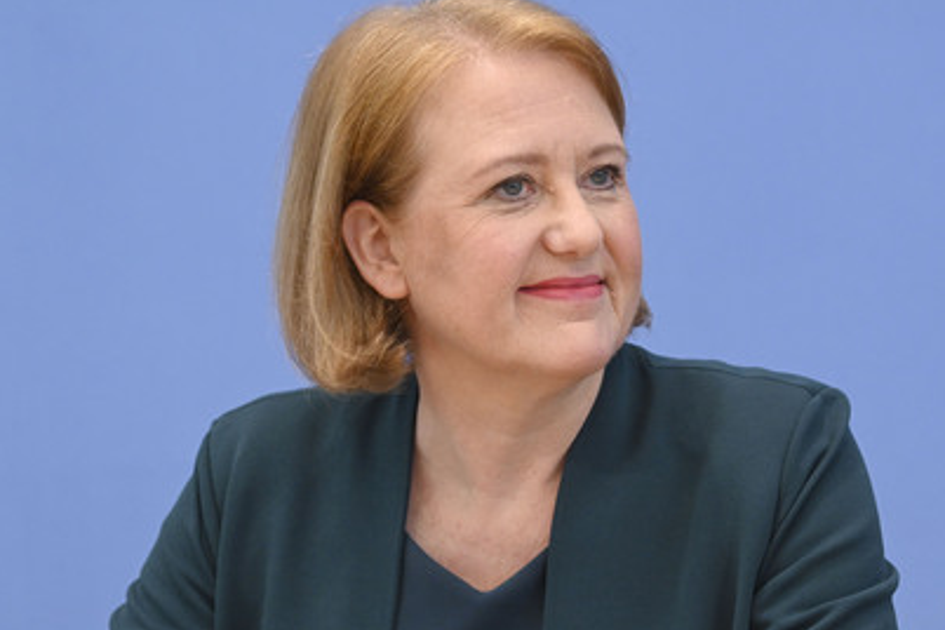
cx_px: 523
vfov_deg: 9.8
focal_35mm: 140
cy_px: 308
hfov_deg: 14.7
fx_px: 3675
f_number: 7.1
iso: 4000
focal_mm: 125
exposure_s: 1/400
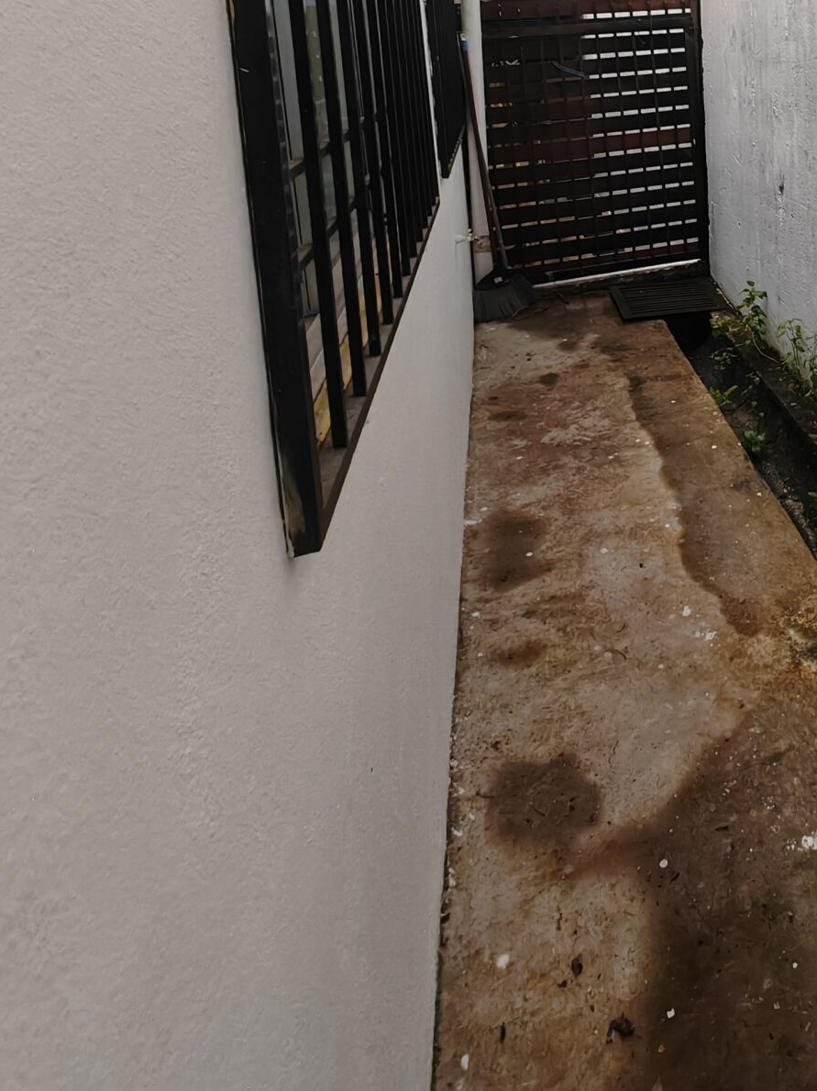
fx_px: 882
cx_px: 843
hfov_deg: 42.0
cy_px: 83
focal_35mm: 28
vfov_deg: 54.2
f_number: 2
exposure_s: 1/50
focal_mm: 1.82
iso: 200
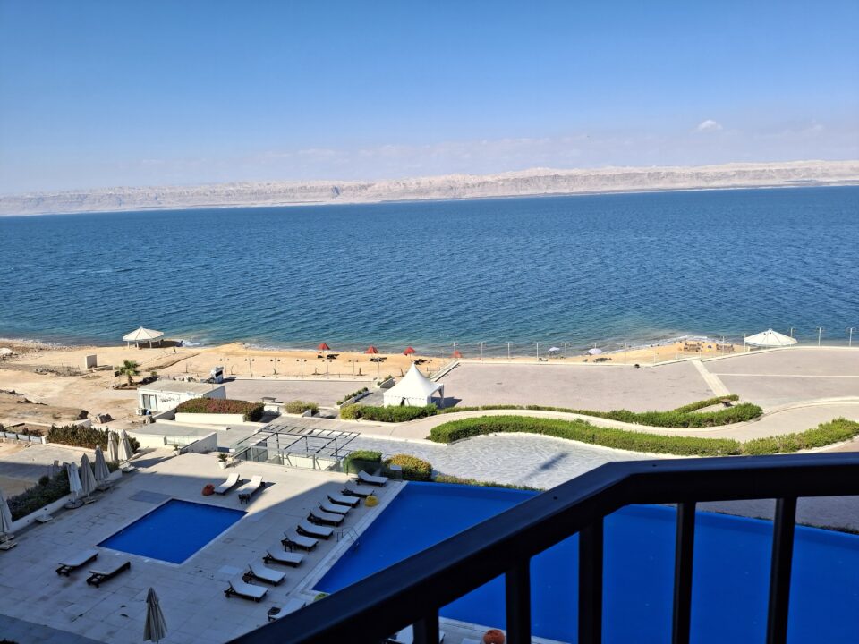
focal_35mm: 25
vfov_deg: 54.9
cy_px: 322
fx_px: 620
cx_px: 430
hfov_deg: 69.4
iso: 32
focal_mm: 4.69
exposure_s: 1/2252
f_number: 1.8
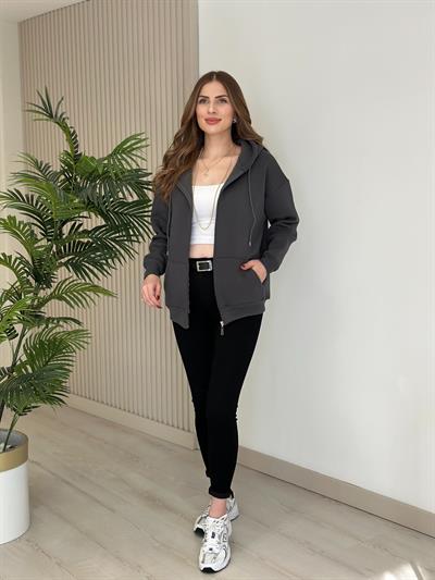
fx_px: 804
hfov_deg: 30.3
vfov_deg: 39.6
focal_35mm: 48
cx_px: 218
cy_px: 290
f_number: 1.78
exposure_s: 1/407
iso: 80
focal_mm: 6.86
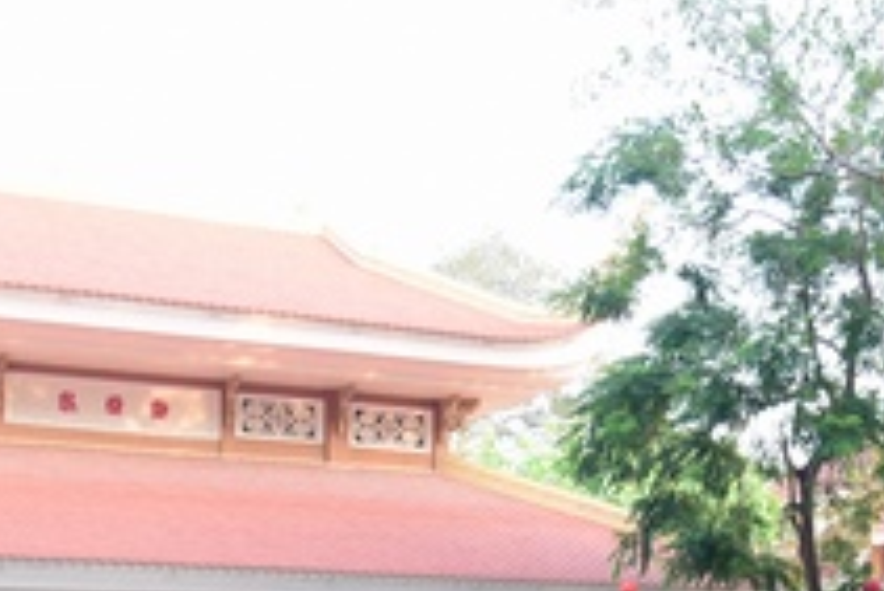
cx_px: 624
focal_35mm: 74
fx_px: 1818
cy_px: 863
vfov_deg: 16.9
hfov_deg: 27.1
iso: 640
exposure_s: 1/60
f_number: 5.6
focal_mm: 24
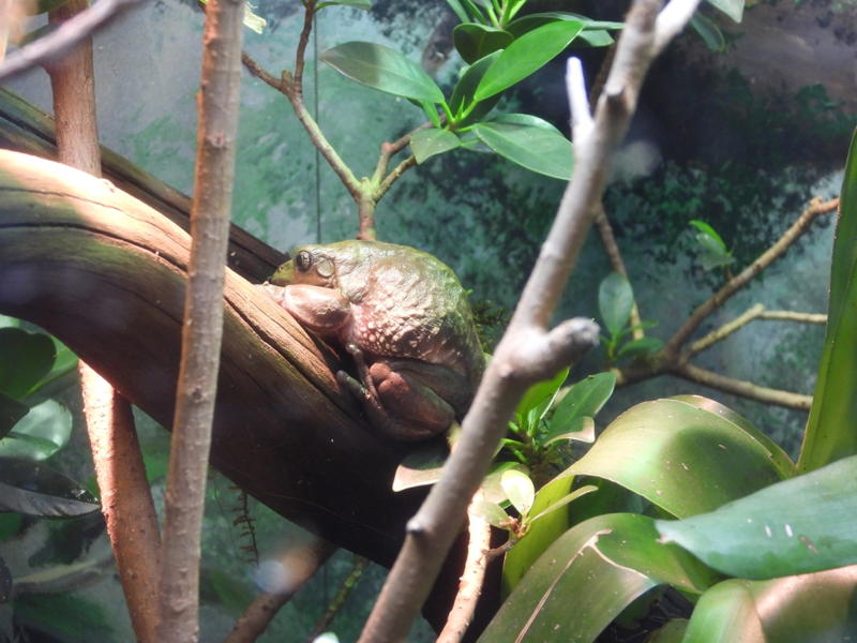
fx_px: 3095
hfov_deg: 15.8
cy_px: 322
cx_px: 428
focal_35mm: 125
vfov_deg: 11.9
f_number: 4
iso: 400
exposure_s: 1/20
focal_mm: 22.5
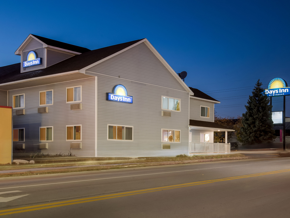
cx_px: 136
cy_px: 109
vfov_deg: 42.9
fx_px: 276
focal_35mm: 33
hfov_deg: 55.3
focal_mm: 30
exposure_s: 10
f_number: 11
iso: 320
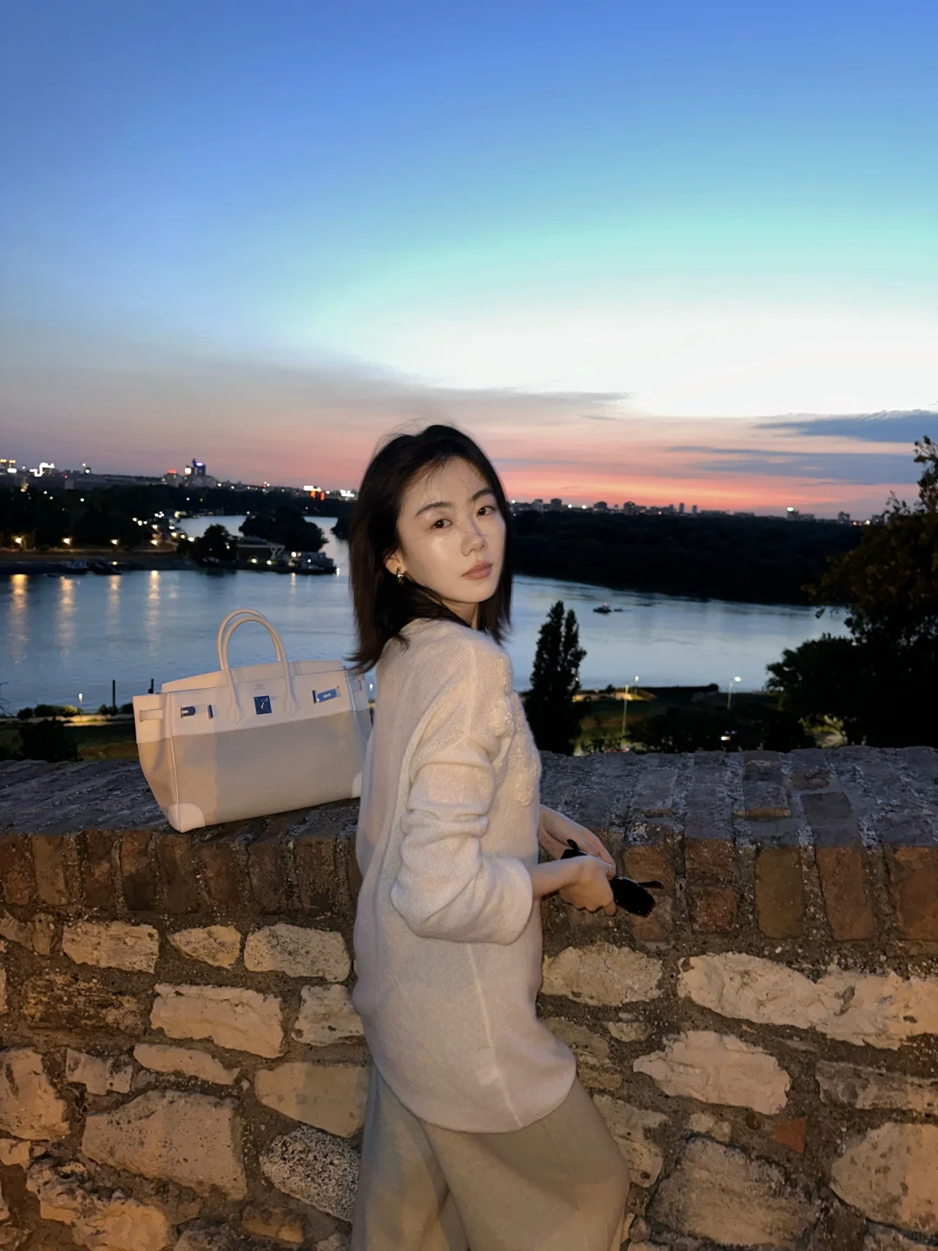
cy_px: 626
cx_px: 469
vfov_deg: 71.6
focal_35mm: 24
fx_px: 867
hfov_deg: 56.8
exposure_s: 1/4
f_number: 1.78
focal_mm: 6.86
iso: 160
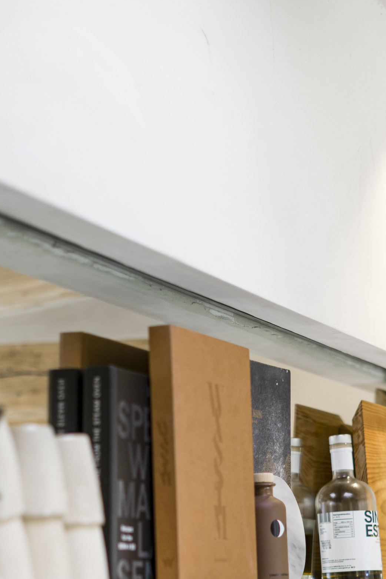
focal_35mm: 96
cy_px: 515
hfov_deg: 14.3
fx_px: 1543
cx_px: 208
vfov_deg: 20.8
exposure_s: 1/500
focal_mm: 50
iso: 250
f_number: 1.8
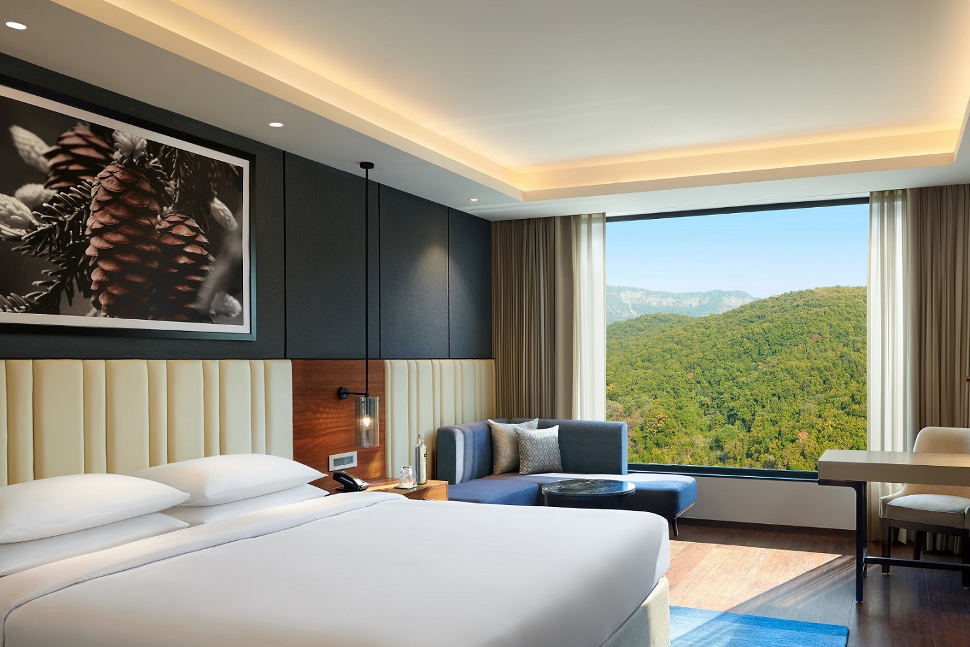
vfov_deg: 44.8
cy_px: 377
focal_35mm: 29
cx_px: 572
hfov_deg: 63.2
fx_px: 781
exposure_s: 1/1.3
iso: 100
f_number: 11
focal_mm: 20
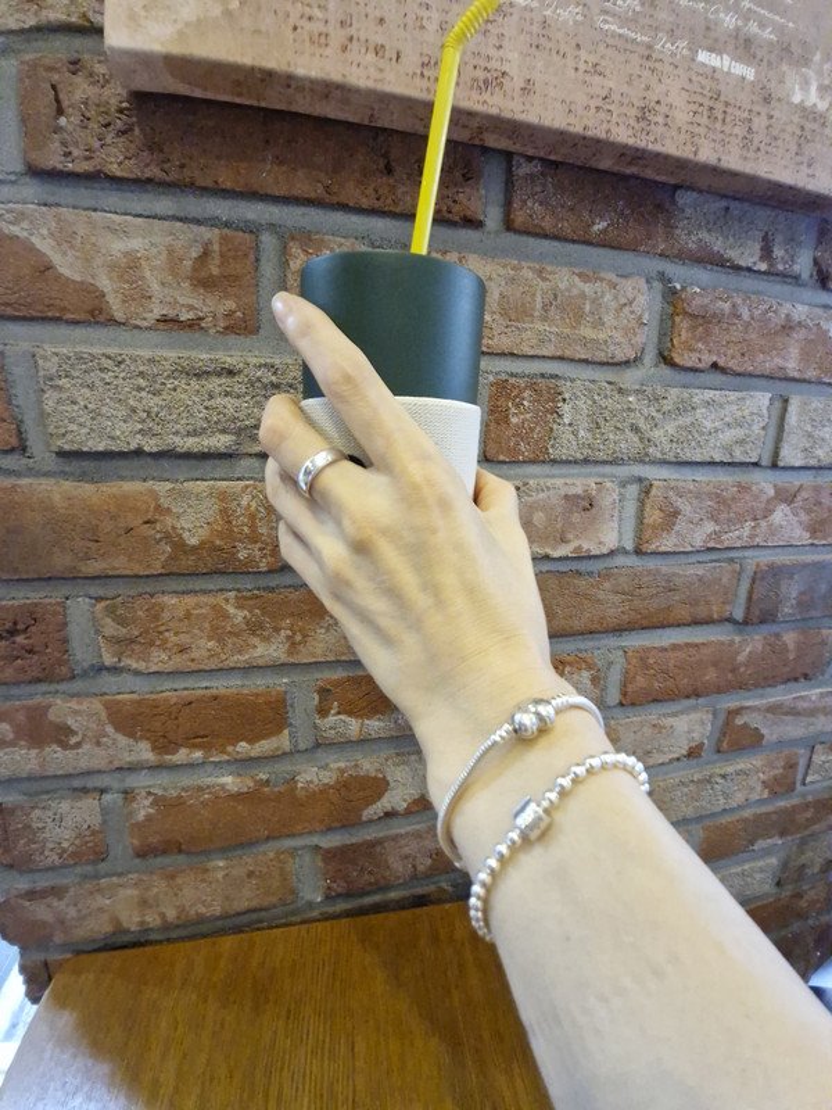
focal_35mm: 13
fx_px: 417
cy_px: 555
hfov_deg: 89.9
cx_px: 416
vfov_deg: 106.2
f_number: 2.2
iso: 400
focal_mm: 1.74
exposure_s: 1/60
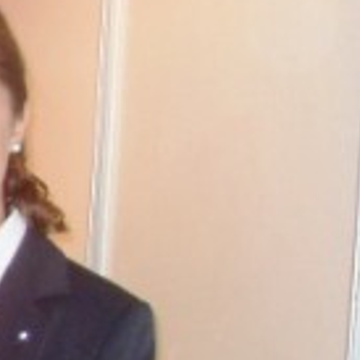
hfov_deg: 8.8
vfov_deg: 10.0
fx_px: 2059
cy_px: 247
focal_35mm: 175
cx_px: -565
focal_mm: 6.3
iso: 200
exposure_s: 1/45
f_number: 2.8
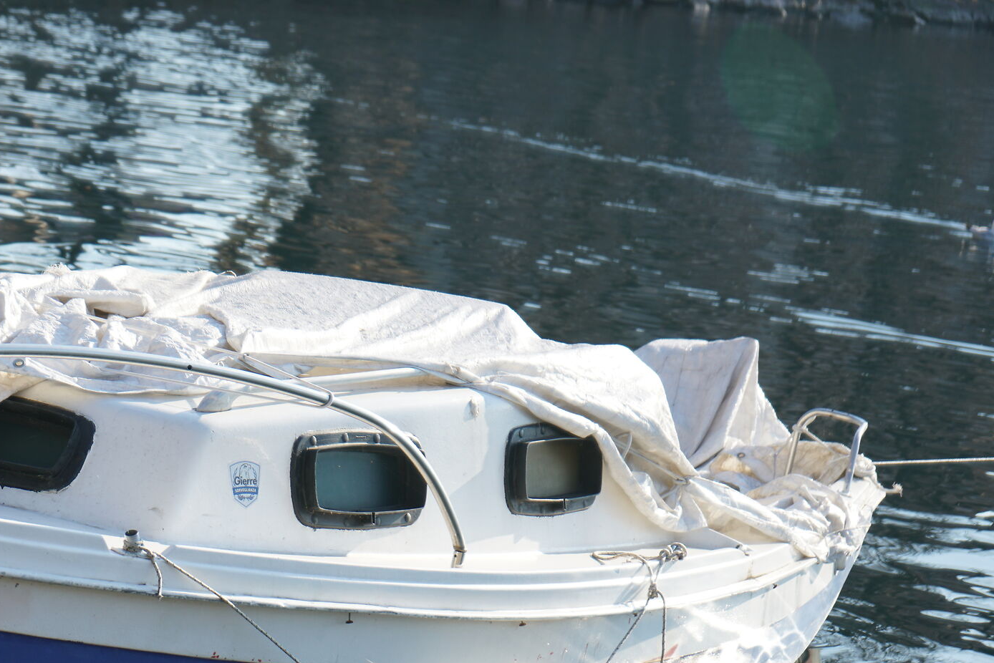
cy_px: 556
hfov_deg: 16.8
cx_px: 164
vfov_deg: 11.3
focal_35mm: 121
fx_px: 3341
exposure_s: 1/250
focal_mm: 70
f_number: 5.6
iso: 100
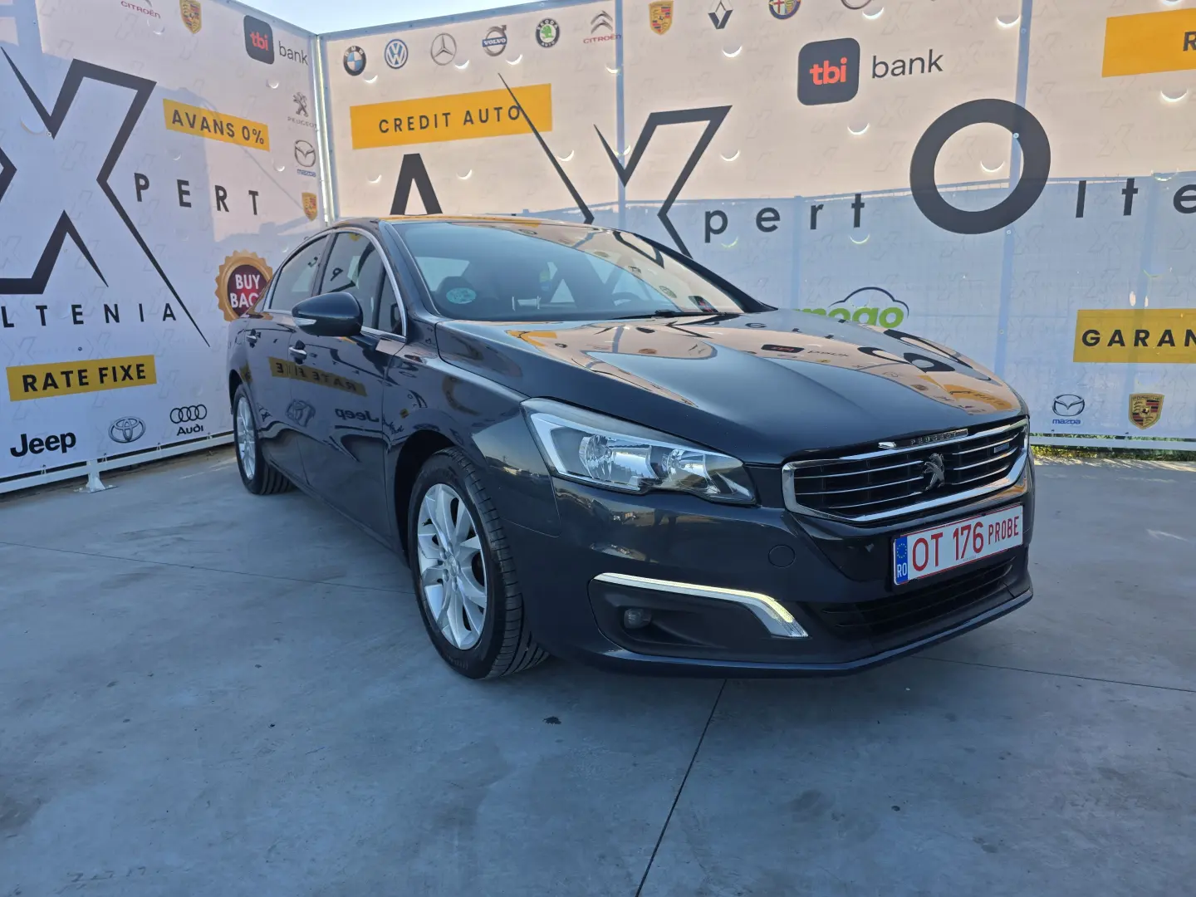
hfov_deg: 73.9
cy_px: 448
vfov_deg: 58.9
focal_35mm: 23
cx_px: 598
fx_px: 795
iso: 80
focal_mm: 6.3
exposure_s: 1/1628
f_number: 1.7
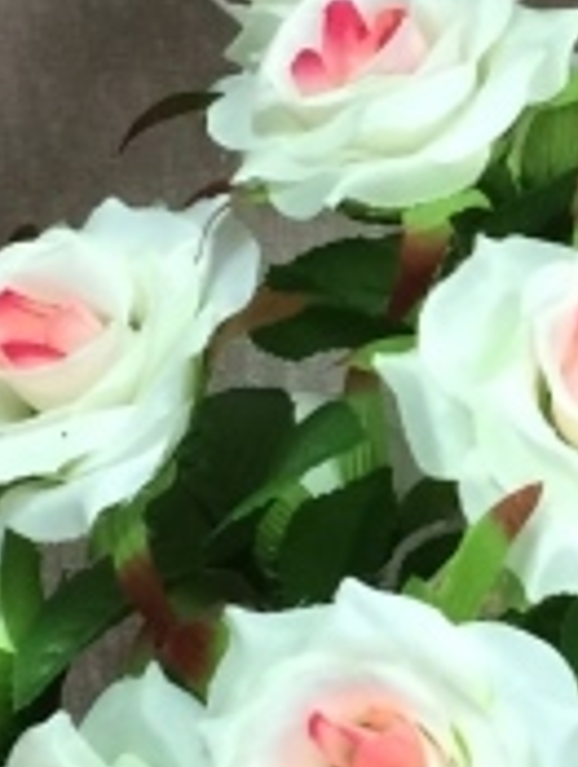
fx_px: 2954
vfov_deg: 14.7
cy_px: 674
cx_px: 569
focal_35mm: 133
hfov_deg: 11.1
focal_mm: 4.15
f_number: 2.2
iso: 160
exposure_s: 1/33
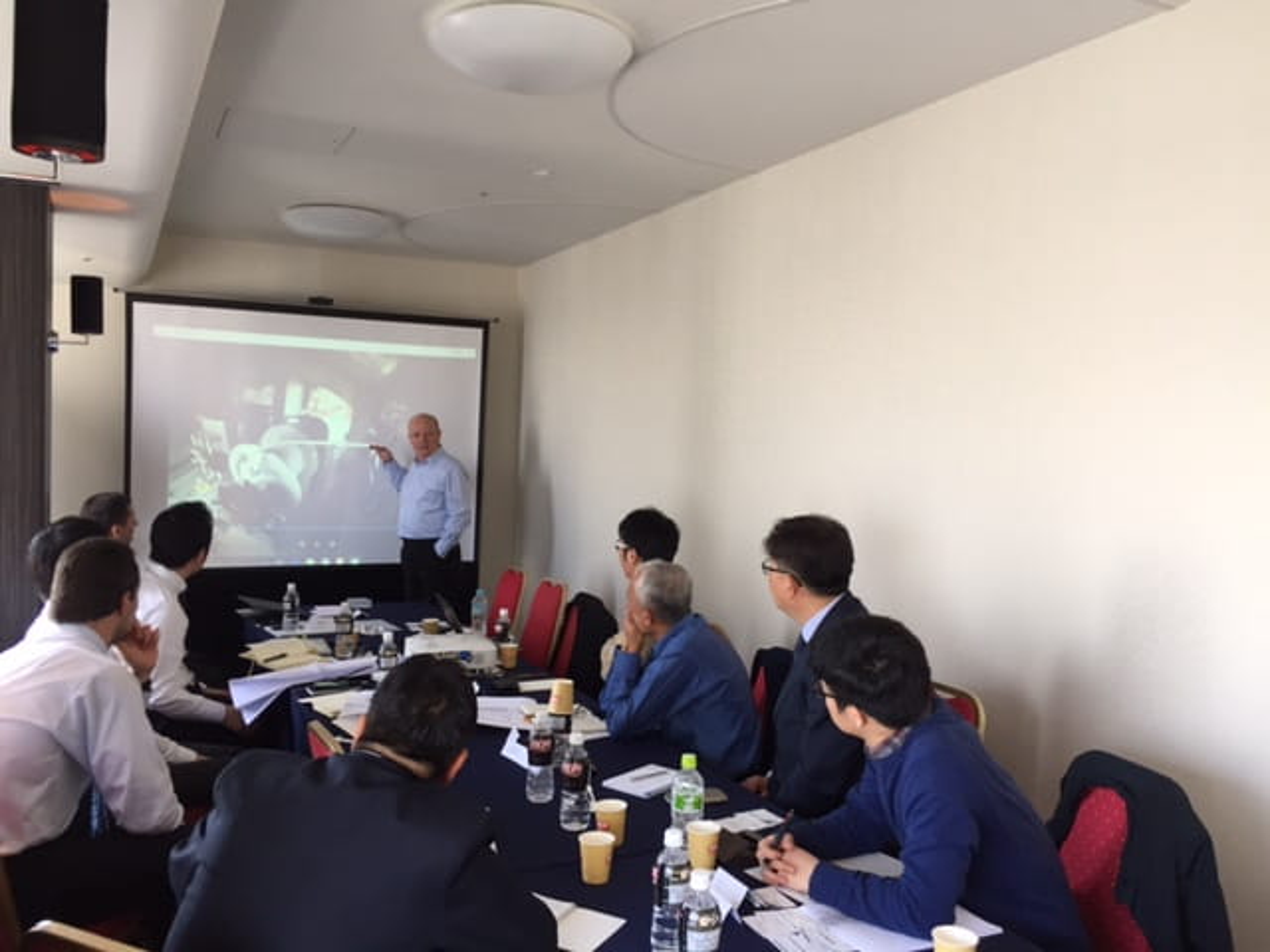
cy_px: 476
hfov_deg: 61.7
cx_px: 635
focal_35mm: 29
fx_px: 1064
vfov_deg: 48.2
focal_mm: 4.15
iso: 32
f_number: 2.2
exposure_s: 1/30
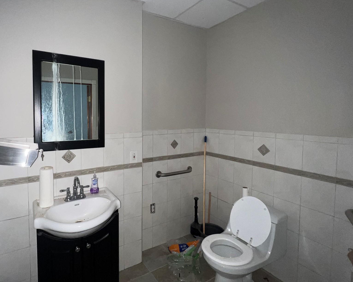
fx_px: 178
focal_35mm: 17
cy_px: 127
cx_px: 133
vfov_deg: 76.8
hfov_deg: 87.9
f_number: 1.8
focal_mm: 1.57
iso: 100
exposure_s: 1/30
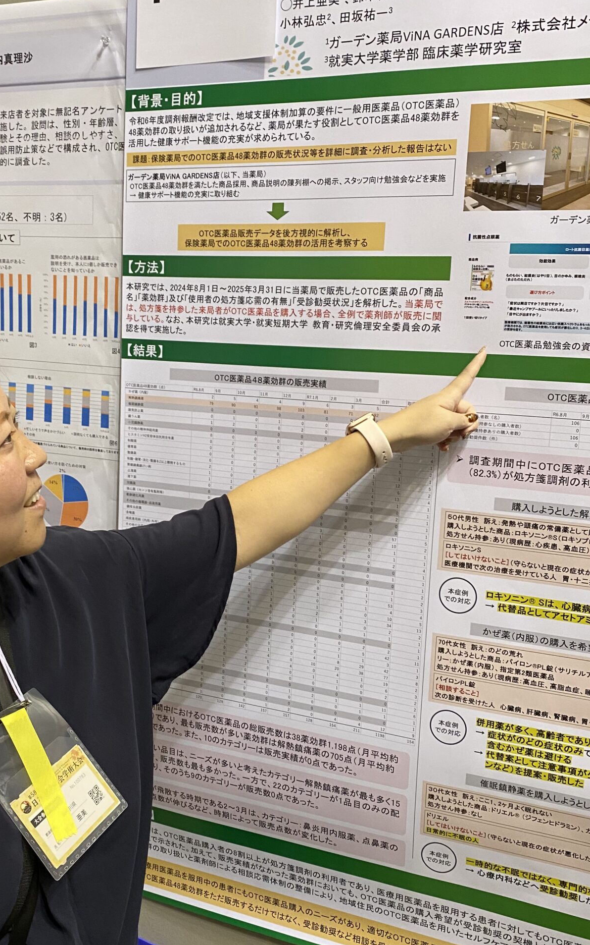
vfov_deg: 52.7
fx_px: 952
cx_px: 196
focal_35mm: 37
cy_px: 486
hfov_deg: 34.1
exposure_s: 1/60
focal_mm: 4.25
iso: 160
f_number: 1.8
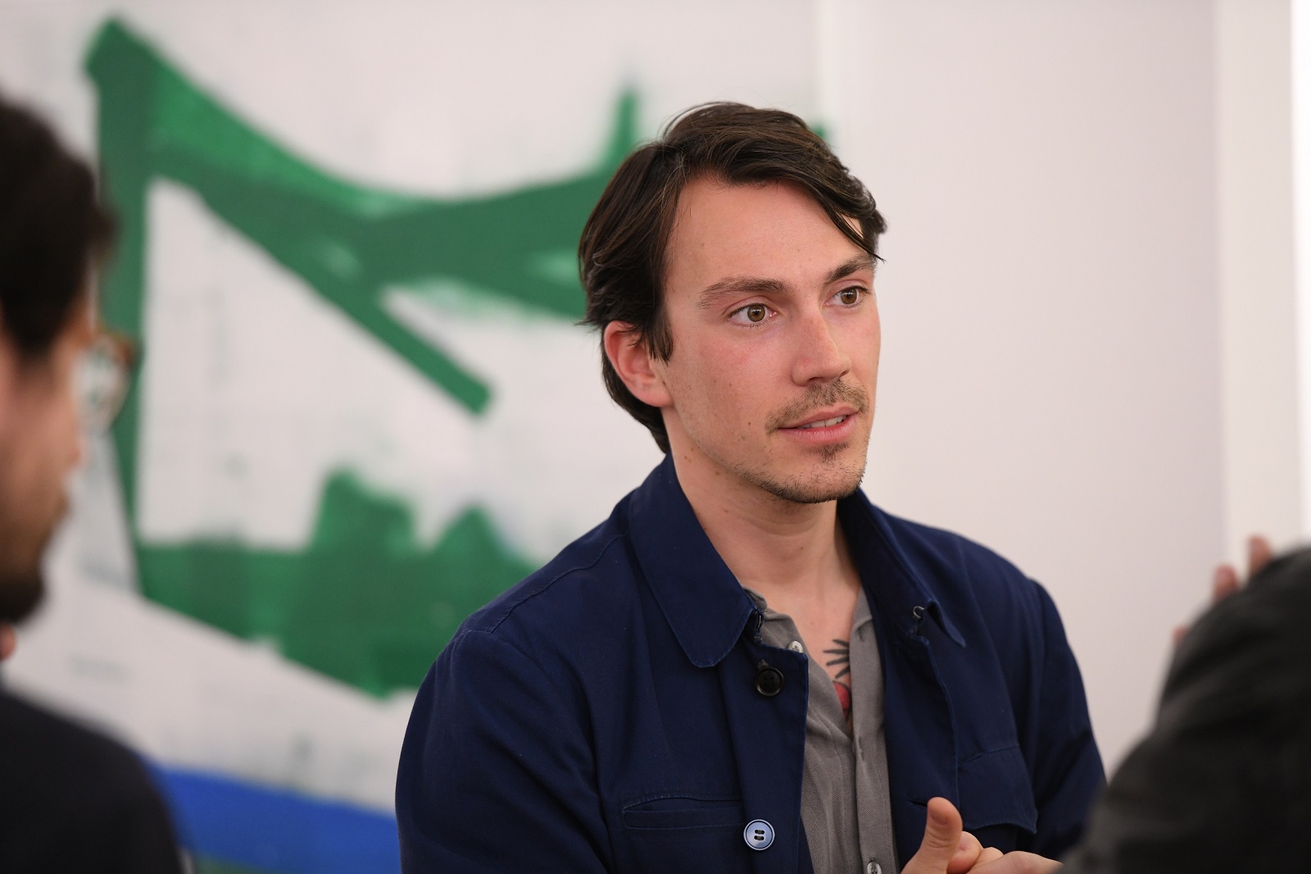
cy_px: 437
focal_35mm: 190
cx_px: 656
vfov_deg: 7.2
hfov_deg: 10.8
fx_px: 6917
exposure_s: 1/200
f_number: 2.8
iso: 2000
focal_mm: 190
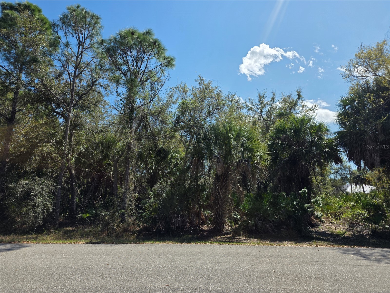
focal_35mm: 23
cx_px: 195
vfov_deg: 58.9
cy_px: 146
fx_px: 259
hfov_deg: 73.9
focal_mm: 6.25
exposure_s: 1/5958
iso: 80
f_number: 1.7
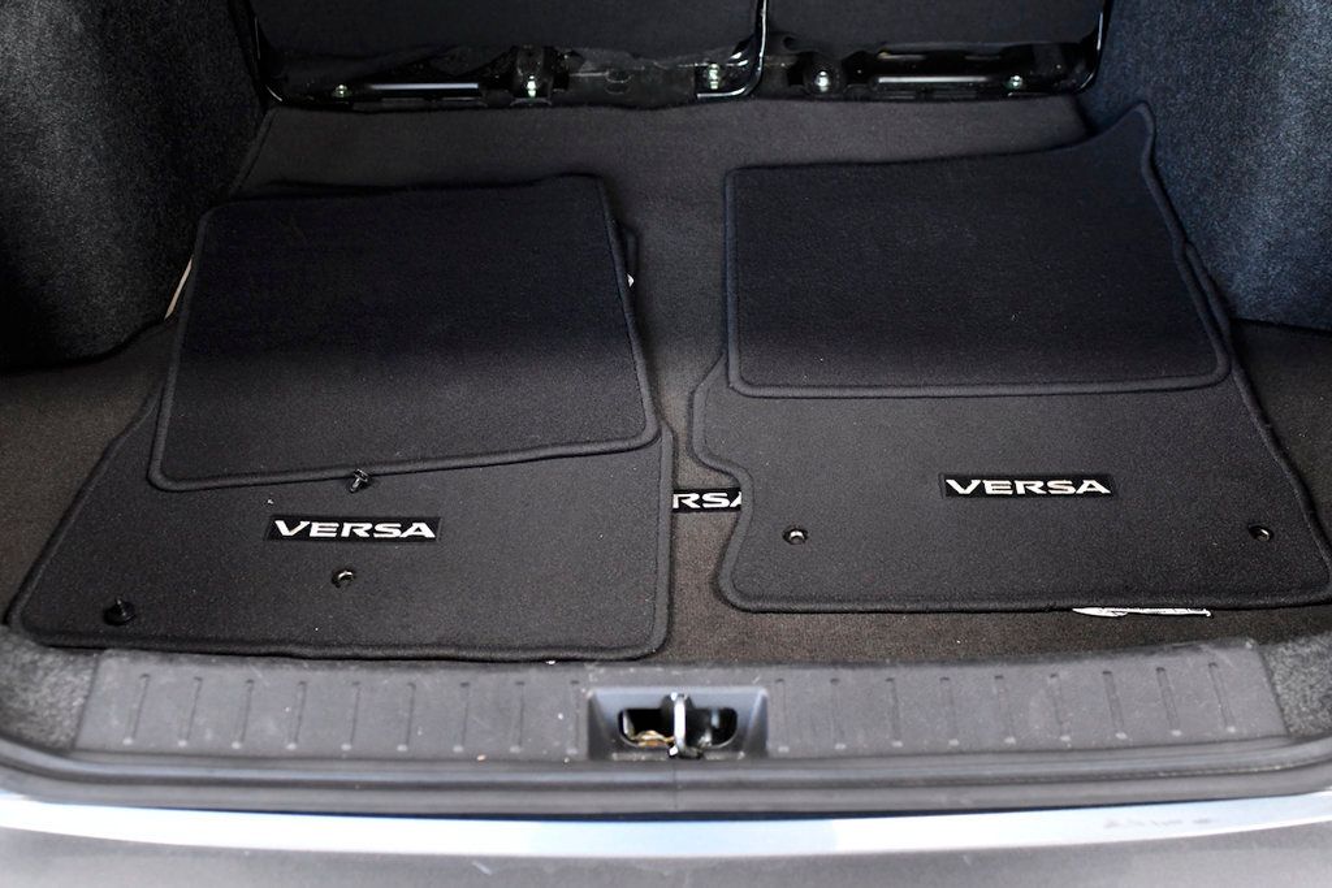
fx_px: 1332
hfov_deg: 53.1
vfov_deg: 36.9
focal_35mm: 36
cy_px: 444
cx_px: 666
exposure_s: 1/250
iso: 2000
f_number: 3.5
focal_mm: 24
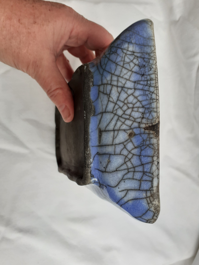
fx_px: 207
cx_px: 100
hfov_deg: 51.4
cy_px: 132
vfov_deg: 65.3
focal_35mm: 27
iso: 40
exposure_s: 1/116
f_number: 1.9
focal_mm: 3.6
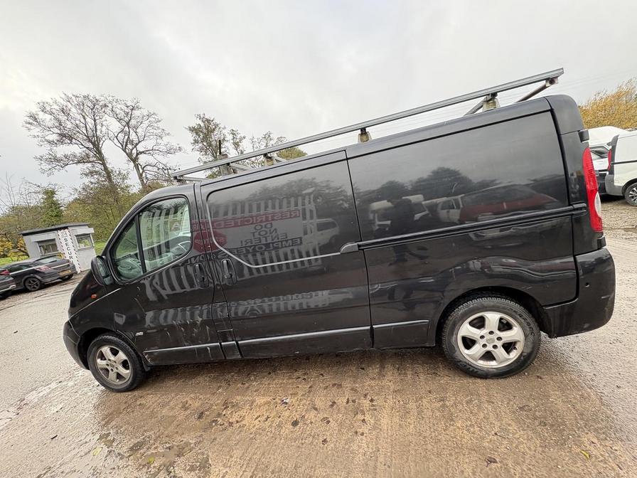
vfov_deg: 85.7
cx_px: 318
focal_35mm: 14
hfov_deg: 102.1
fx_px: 258
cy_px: 239
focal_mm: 2.22
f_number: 2.2
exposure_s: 1/120
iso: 80
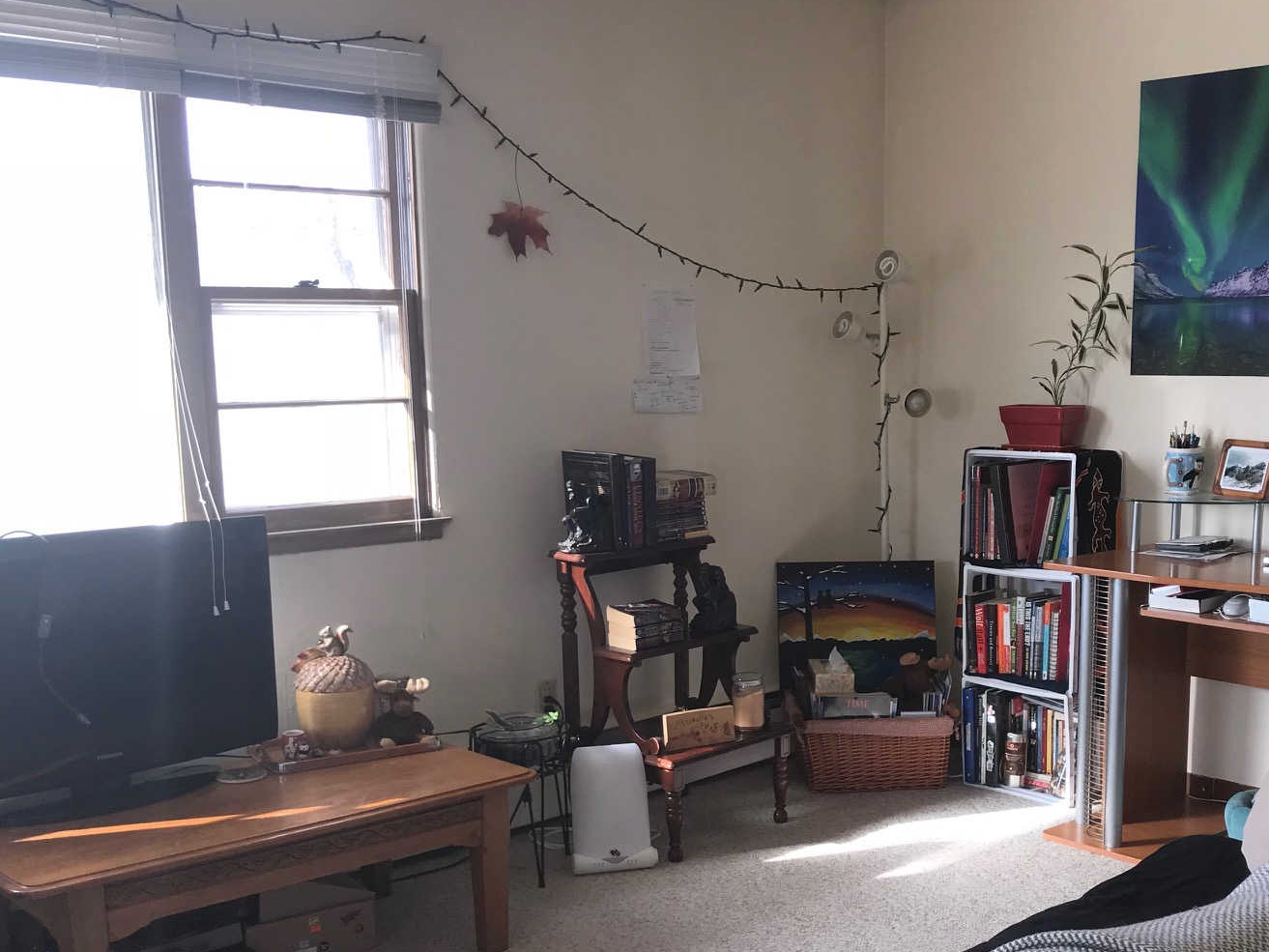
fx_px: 1576
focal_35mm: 43
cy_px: 648
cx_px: 804
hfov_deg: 43.5
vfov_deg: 33.3
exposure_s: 1/87
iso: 20
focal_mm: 3.99
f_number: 1.8
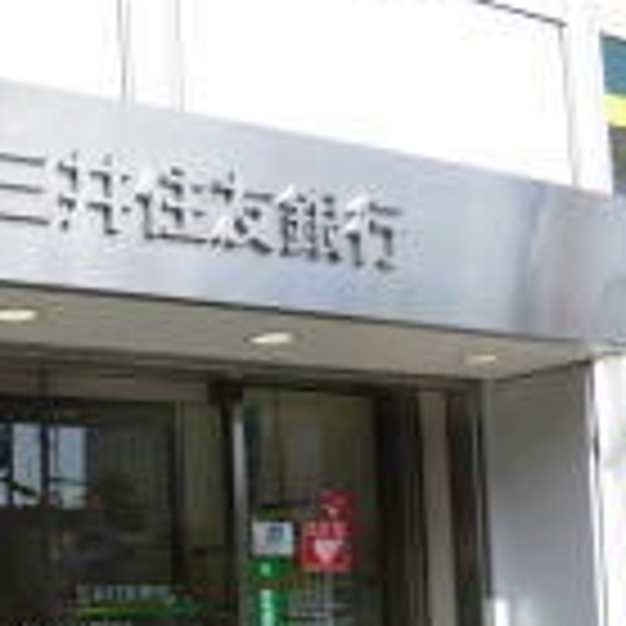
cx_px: 45
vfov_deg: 30.3
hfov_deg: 29.6
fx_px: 1125
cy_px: 504
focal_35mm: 55
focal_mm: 4.3
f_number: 3.1
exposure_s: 1/800
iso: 100
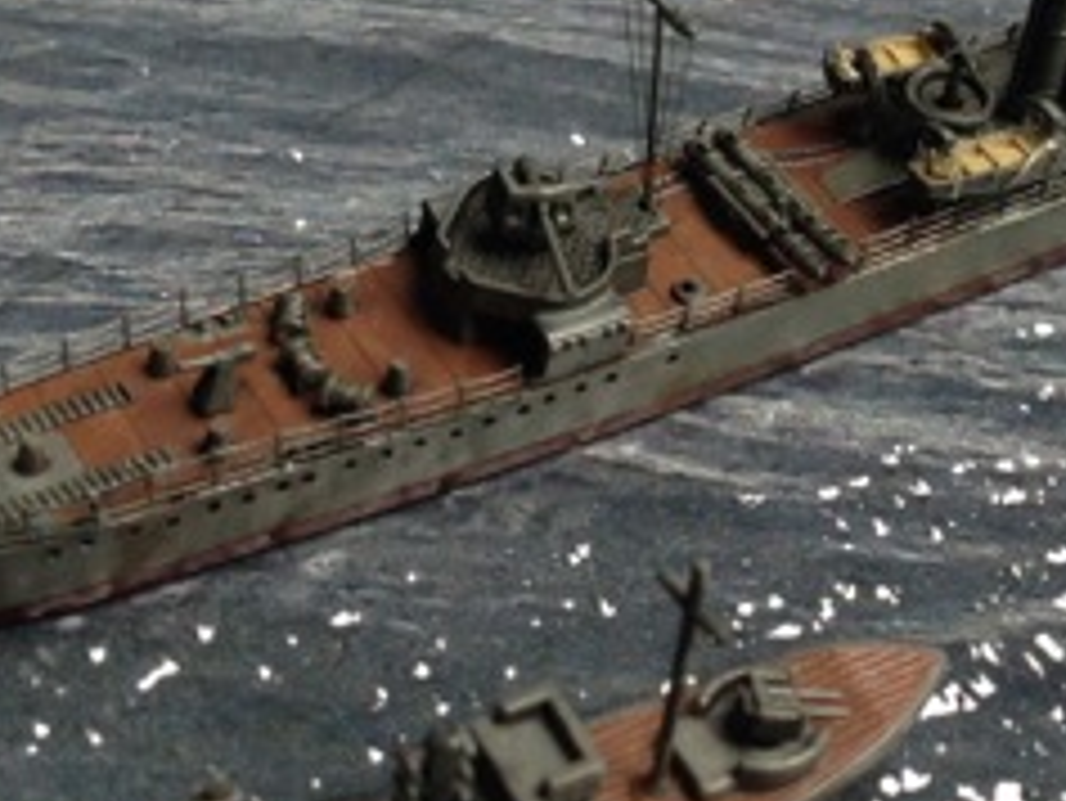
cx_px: 810
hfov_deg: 21.8
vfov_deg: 16.6
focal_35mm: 89
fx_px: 2742
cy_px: 292
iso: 50
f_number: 2.4
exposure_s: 1/60
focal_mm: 4.12
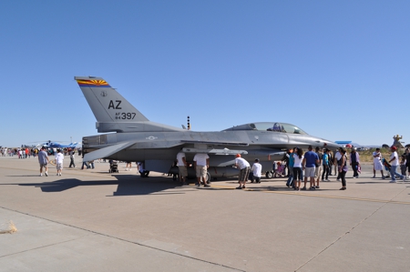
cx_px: 205
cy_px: 136
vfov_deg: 43.5
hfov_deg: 62.0
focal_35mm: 30
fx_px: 341
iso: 200
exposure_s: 1/400
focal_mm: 20
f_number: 10
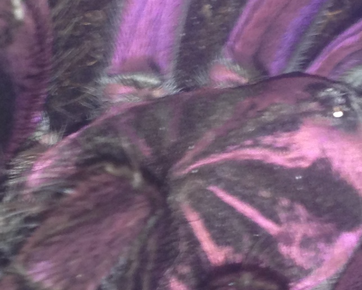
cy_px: 117
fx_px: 1853
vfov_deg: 8.9
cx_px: 108
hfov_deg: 11.1
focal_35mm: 173
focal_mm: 4.28
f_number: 2.4
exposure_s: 1/20
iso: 50
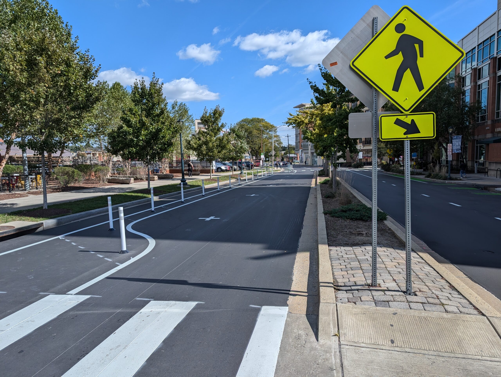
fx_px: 348
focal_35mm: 24
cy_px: 188
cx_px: 250
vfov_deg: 56.9
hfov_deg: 71.5
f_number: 1.68
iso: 20
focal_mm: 6.9
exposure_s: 1/1418
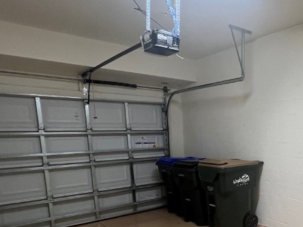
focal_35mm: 30
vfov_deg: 45.4
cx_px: 274
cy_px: 167
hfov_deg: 52.5
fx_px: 263
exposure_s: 1/60
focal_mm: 1.57
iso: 160
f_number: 1.8
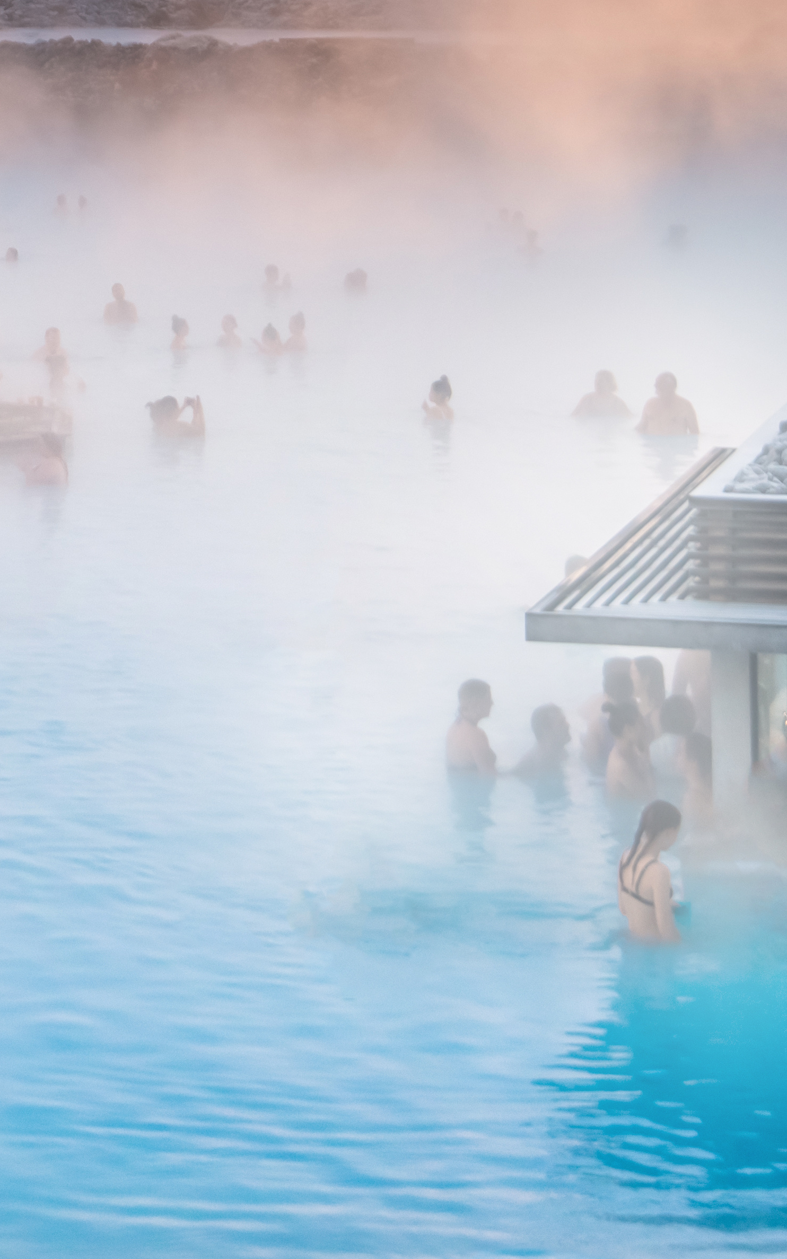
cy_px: -159
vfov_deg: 16.3
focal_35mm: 124
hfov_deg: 10.4
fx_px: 4256
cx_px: -80
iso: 250
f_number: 4
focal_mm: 35
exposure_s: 1/250
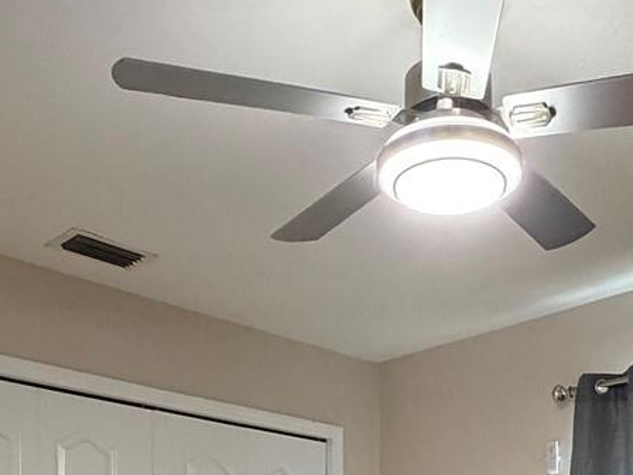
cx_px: 422
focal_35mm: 50
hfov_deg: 37.8
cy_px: 633
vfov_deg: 24.9
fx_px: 914
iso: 800
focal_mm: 2.22
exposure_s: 1/60
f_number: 2.2
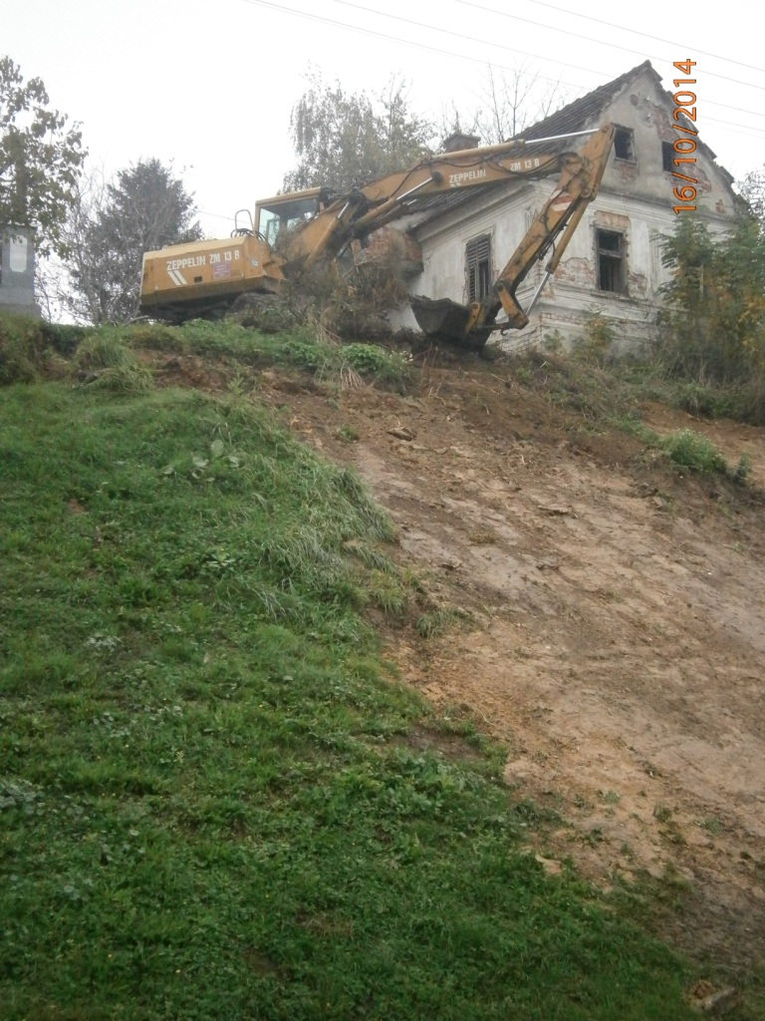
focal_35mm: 47
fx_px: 1385
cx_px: 382
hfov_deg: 30.9
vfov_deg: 40.4
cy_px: 510
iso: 800
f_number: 3.4
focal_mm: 8.3
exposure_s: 1/500
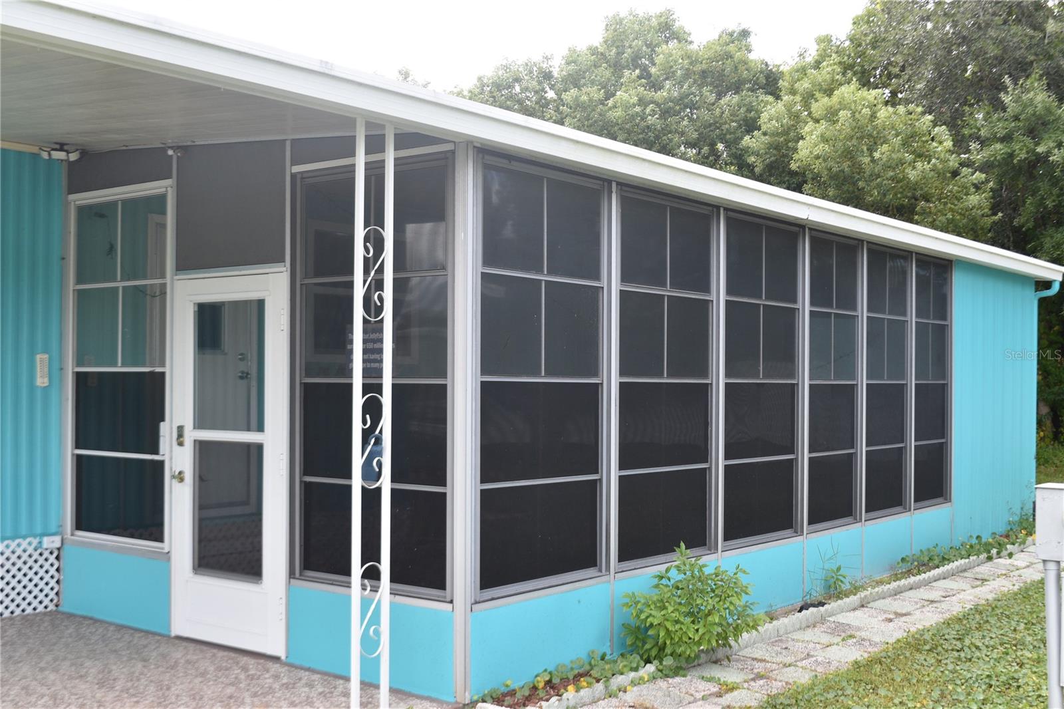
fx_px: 1285
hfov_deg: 45.0
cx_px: 532
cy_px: 354
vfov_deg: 30.8
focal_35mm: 44
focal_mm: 29
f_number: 8
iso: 360
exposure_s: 1/250
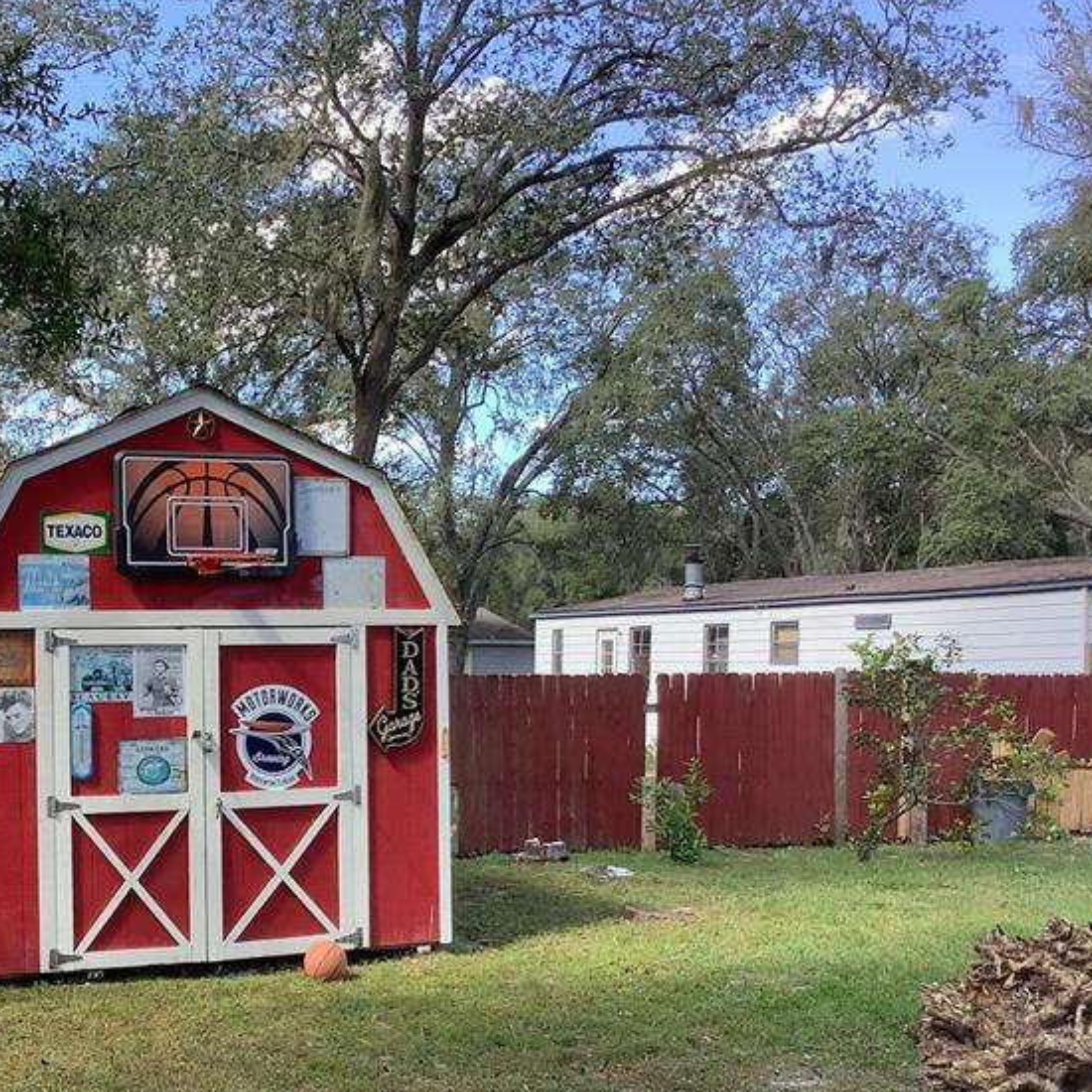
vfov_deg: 33.1
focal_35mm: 51
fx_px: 1820
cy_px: 741
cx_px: 230
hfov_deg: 32.5
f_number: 2.4
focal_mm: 3.3
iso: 25
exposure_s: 1/102
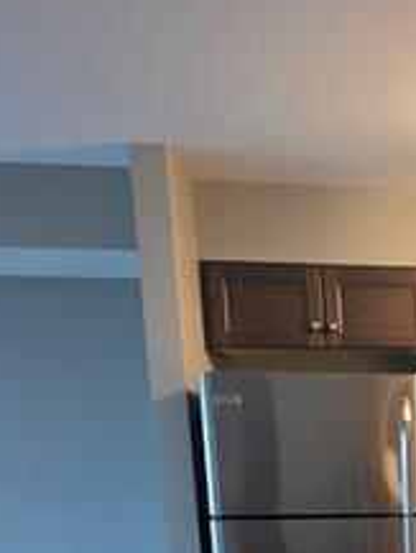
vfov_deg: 34.8
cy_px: 624
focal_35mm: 46
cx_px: 510
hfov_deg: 27.4
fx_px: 736
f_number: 1.9
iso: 640
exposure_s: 1/60
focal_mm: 2.2
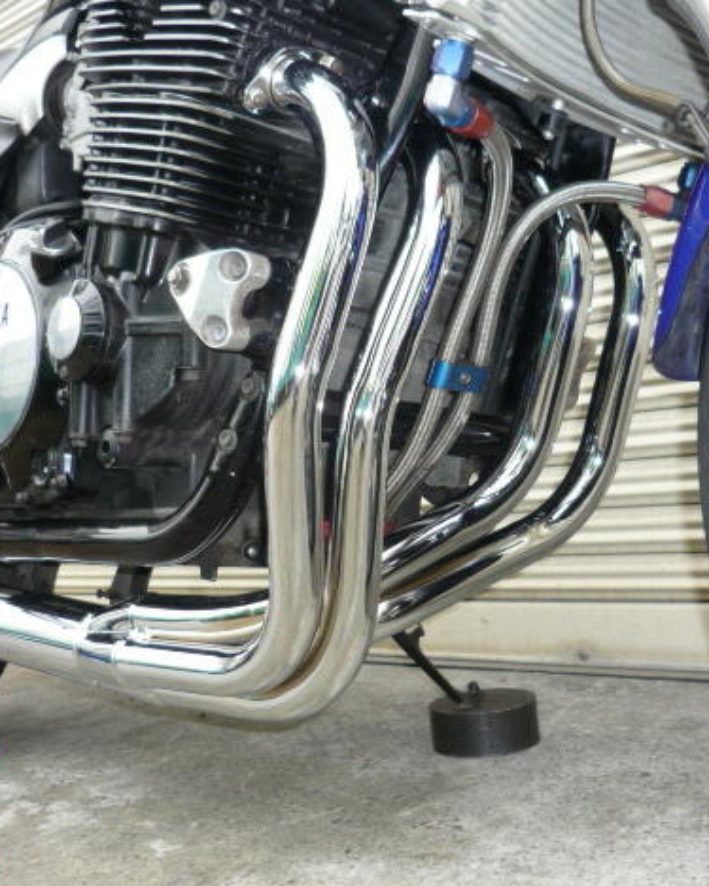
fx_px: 1154
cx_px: 405
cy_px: 438
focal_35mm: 44
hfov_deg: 34.1
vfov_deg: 42.0
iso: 100
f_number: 2.8
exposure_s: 1/100
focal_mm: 5.5
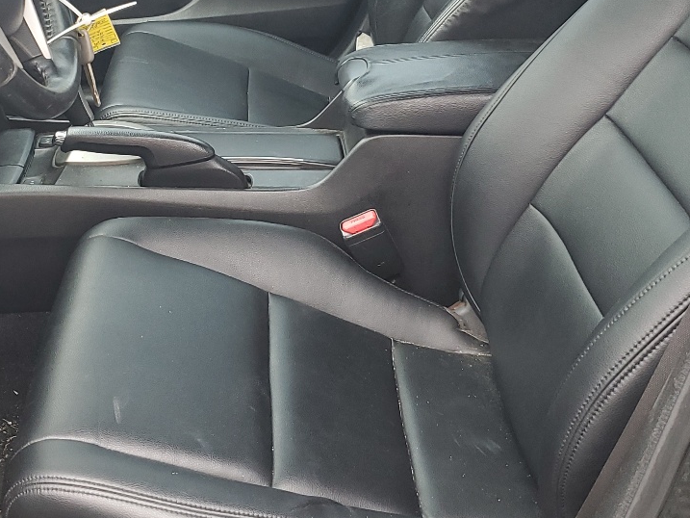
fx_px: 1156
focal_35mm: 58
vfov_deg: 24.9
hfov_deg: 32.9
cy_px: 126
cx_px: 213
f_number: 1.5
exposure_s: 1/120
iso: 70
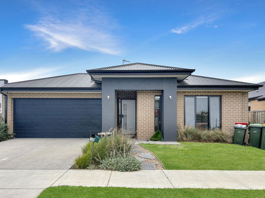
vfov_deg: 53.0
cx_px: 132
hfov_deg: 67.3
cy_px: 99
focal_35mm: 26
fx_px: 199
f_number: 1.5
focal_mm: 5.7
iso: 50
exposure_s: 1/5587
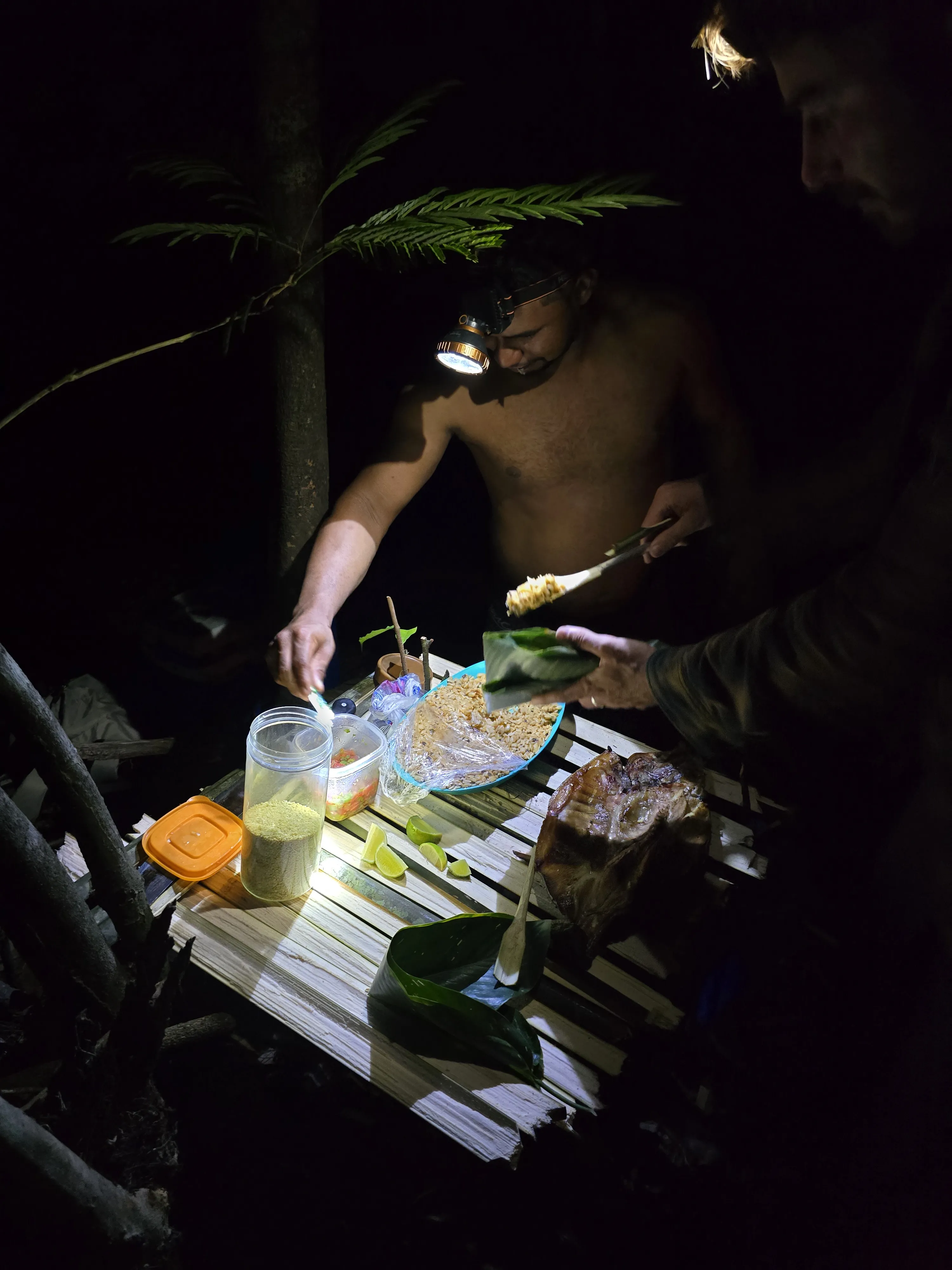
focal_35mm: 23
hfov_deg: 58.9
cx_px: 476
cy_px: 635
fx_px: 843
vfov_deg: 73.9
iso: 1250
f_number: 1.7
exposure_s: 1/40
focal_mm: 6.3
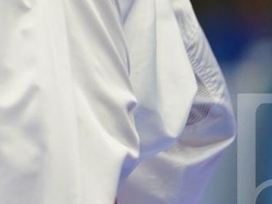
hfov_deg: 2.2
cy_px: -112
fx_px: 7059
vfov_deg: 1.7
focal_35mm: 898
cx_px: -218
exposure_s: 1/500
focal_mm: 181
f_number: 2.8
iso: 1000
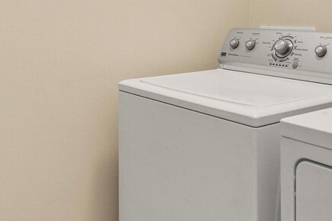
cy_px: 12
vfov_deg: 25.4
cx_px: 164
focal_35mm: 51
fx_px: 470
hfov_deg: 38.9
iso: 640
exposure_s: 1/60
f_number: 8
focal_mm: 13
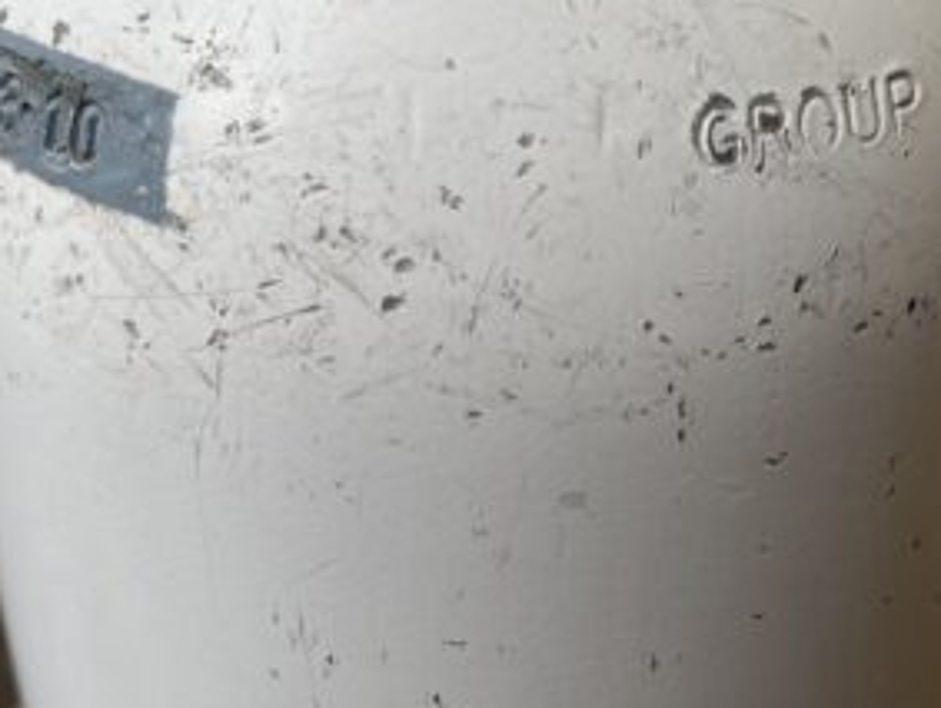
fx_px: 1279
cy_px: 241
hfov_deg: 40.3
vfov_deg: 30.7
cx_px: 522
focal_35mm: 47
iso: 32
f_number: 1.6
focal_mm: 5.1
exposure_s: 1/135
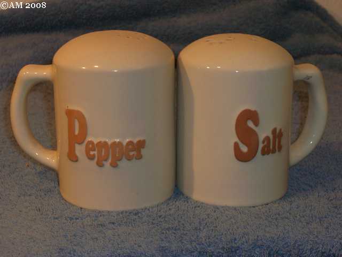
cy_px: 128
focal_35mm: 93
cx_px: 171
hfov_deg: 21.1
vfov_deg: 15.9
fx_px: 919
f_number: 4.8
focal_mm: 19.4
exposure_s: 1/30
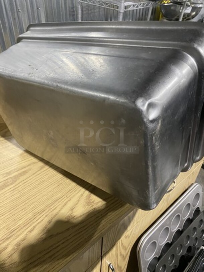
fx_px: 204
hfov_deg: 53.1
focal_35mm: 26
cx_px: 102
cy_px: 136
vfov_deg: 67.3
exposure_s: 1/53
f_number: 1.8
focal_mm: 4.25
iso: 500
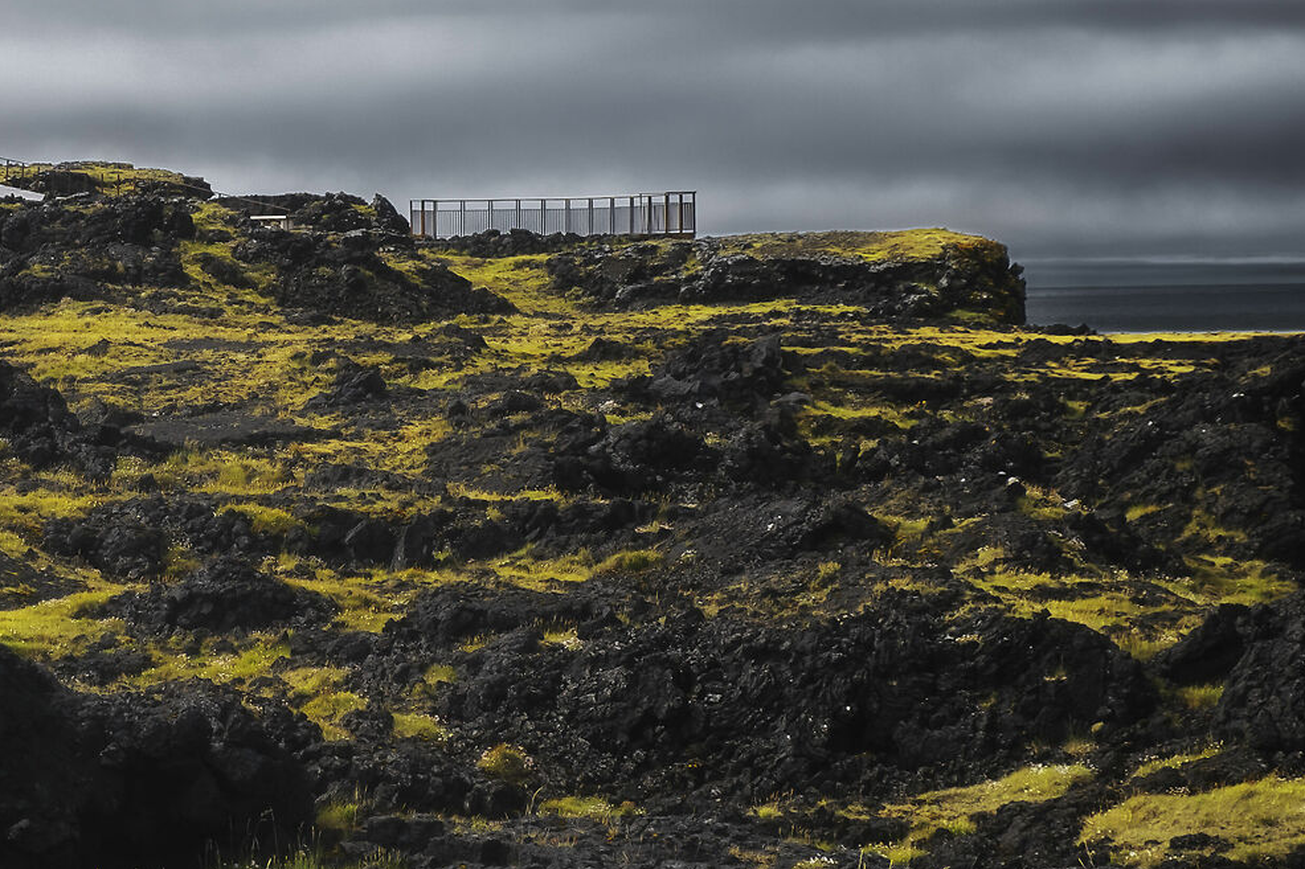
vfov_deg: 6.8
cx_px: 135
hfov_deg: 10.1
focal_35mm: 202
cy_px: 526
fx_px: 7321
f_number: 7.1
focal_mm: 55
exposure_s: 1/125
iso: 100
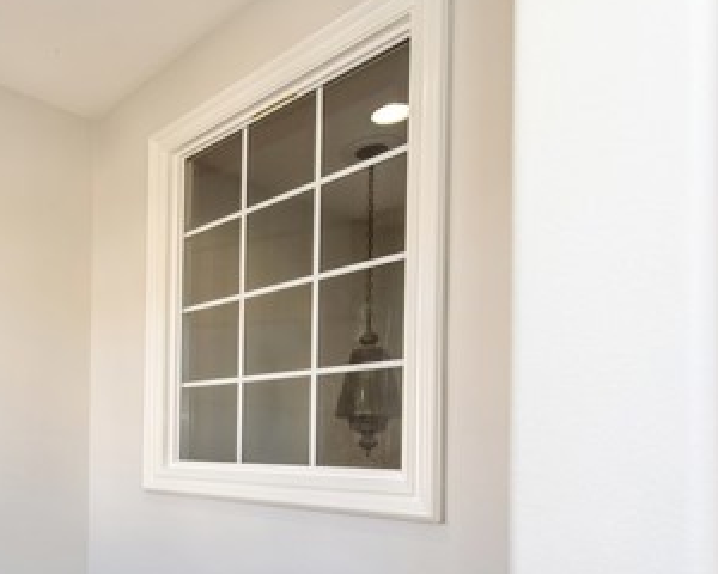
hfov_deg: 53.8
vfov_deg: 49.2
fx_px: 595
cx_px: 62
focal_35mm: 28
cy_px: 439
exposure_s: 1/125
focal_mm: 14
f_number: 5.6
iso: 800
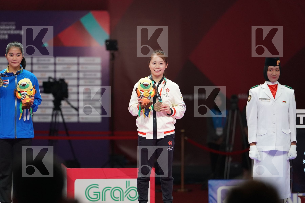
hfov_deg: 7.4
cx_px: 152
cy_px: 102
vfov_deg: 4.9
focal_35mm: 280
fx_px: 2372
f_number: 4
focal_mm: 280
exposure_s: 1/500
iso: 4000
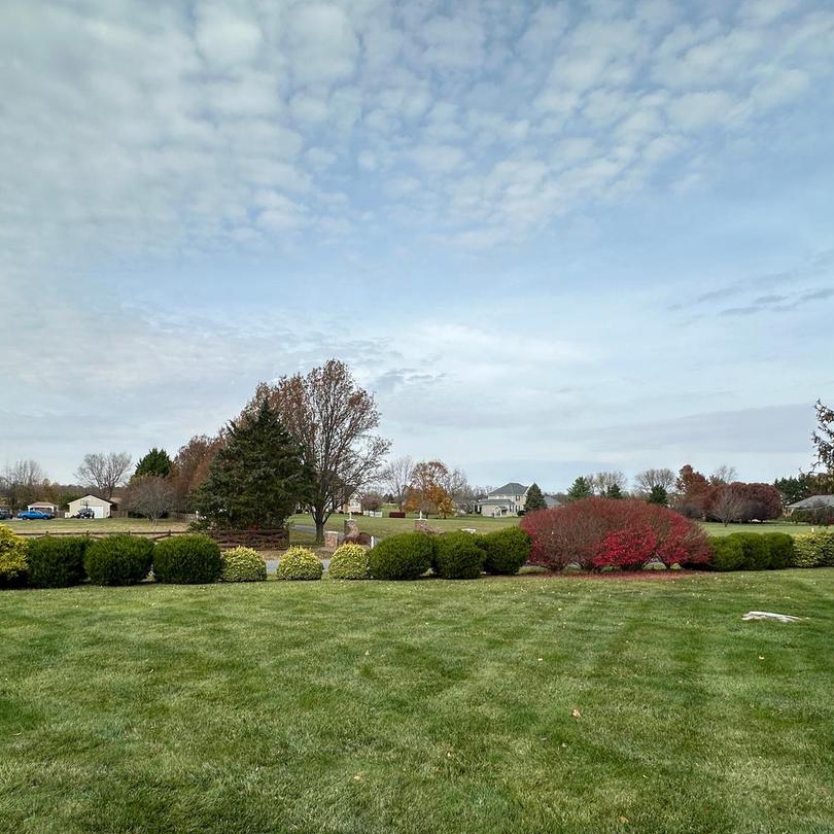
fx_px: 600
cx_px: 354
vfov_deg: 68.7
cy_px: 514
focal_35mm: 22
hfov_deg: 69.2
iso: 50
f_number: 2.2
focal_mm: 2.22
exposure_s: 1/1553
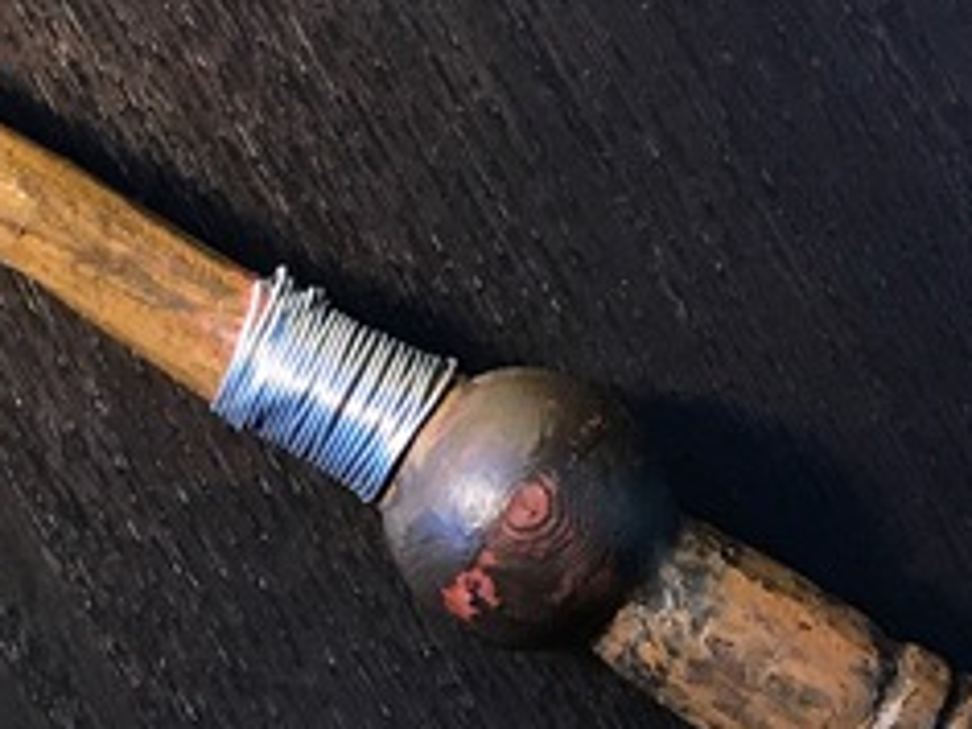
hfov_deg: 18.0
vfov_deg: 13.8
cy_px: 175
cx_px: 21
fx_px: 3005
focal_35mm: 107
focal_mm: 3.99
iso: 64
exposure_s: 1/15
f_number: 1.8
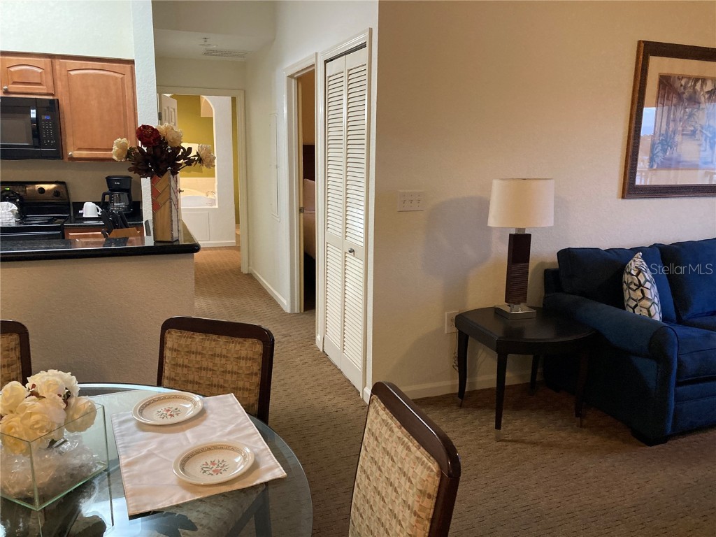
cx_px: 358
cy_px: 268
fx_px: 579
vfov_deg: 49.7
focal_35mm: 28
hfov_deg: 63.4
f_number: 1.8
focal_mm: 3.99
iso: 250
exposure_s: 1/40
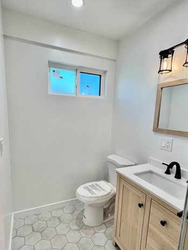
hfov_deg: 71.5
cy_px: 136
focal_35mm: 18
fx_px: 130
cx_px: 86
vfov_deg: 87.5
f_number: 1.8
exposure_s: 1/120
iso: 50
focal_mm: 1.57
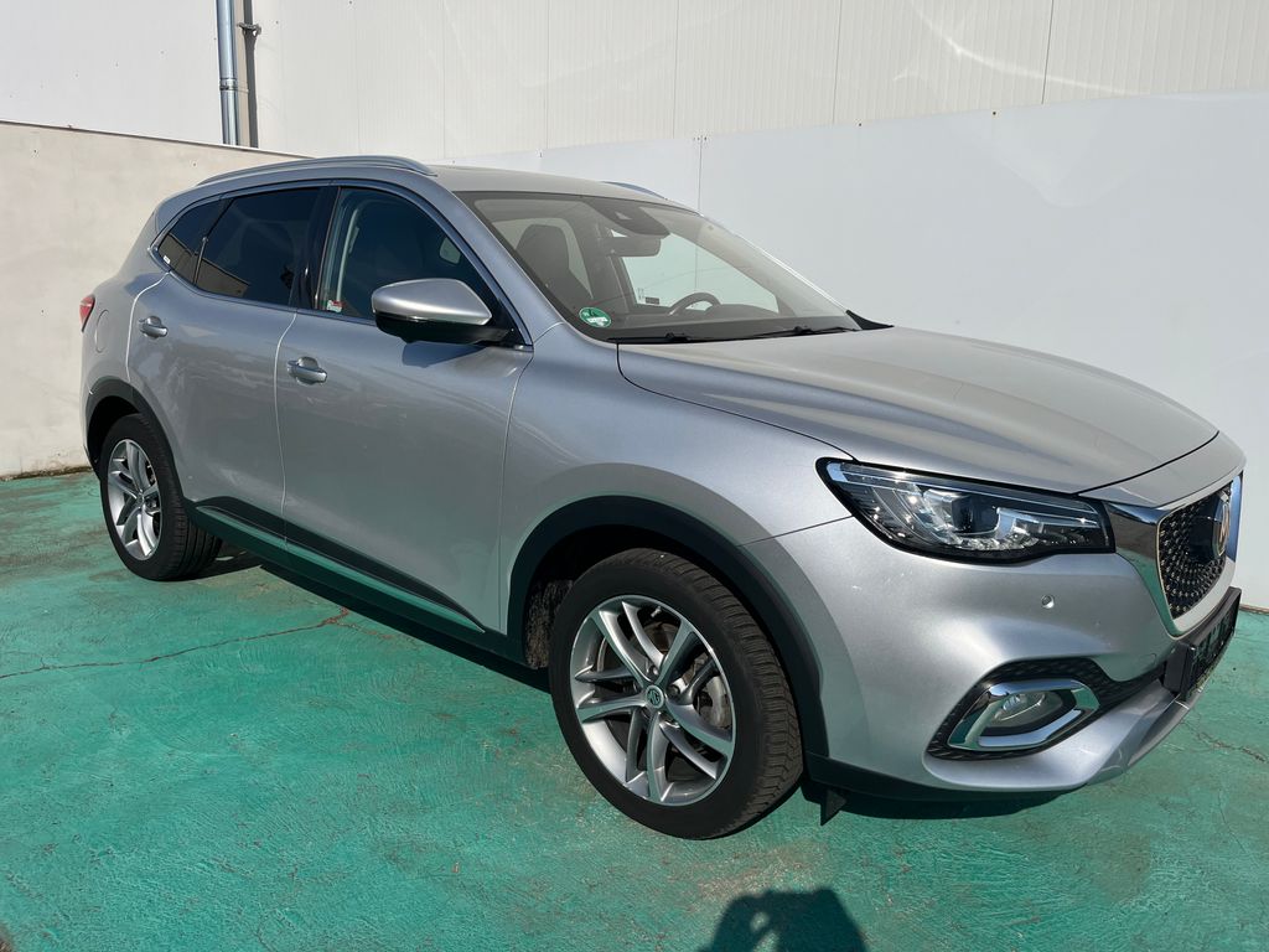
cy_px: 476
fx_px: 953
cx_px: 634
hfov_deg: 67.3
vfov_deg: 53.1
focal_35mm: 26
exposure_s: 1/7353
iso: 50
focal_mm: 5.1
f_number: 1.6
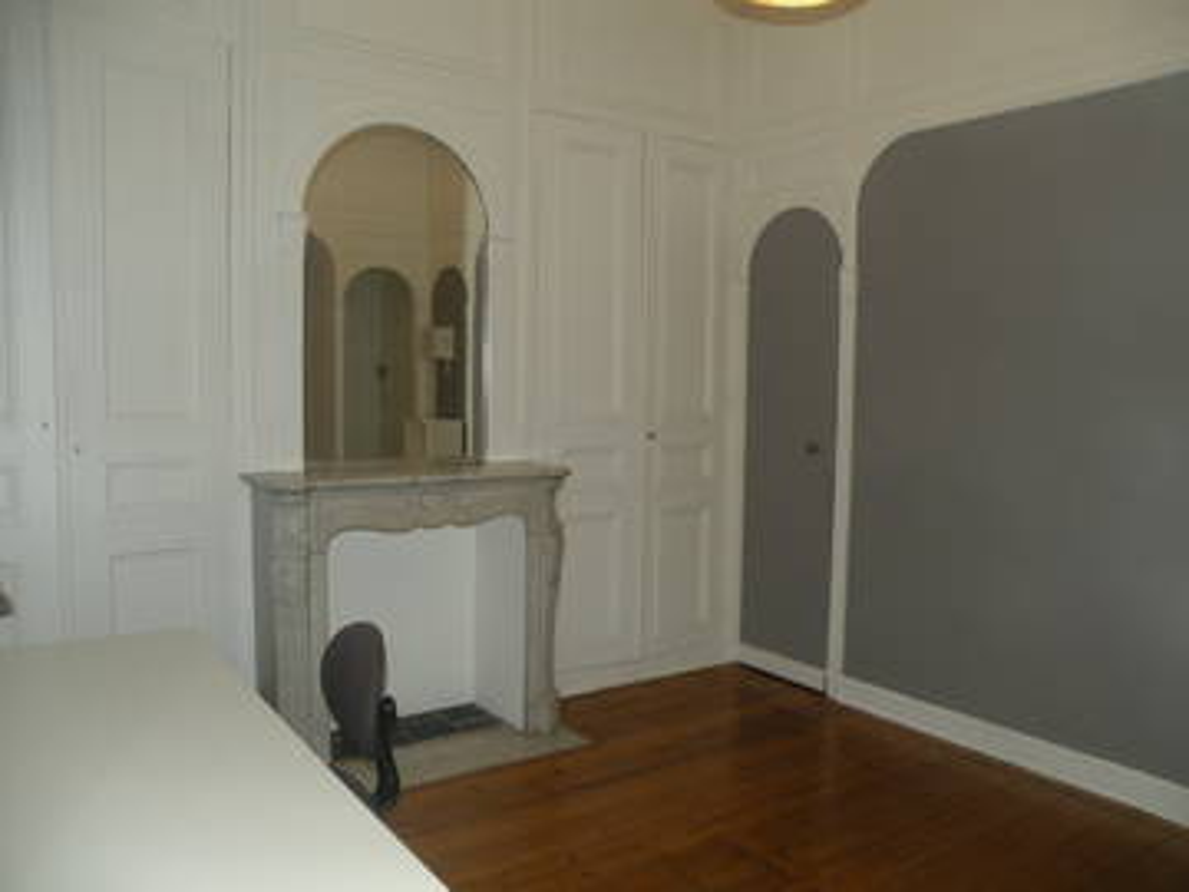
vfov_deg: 51.4
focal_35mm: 27
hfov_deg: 65.3
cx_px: 594
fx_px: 927
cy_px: 446
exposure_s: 1/30
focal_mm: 4.7
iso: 64
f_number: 2.8
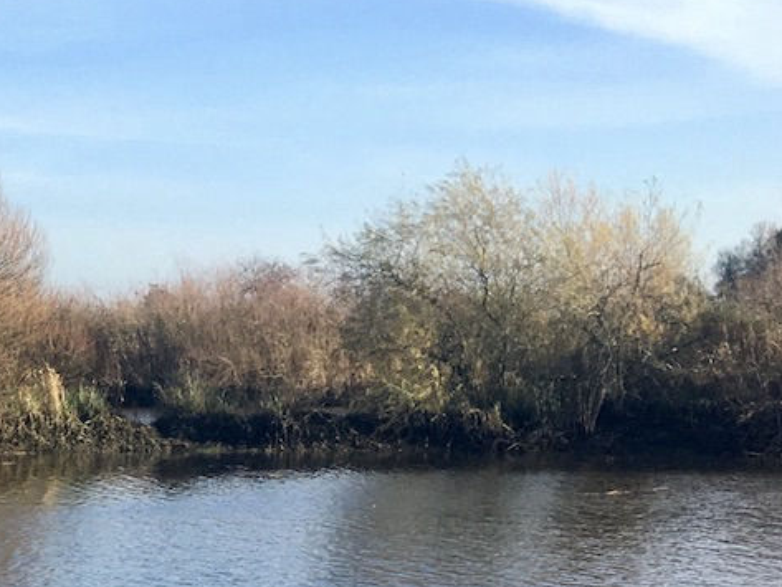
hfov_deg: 17.7
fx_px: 2214
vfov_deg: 14.1
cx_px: -432
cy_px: 890
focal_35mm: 98
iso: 25
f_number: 2.2
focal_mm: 4.15
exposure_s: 1/818
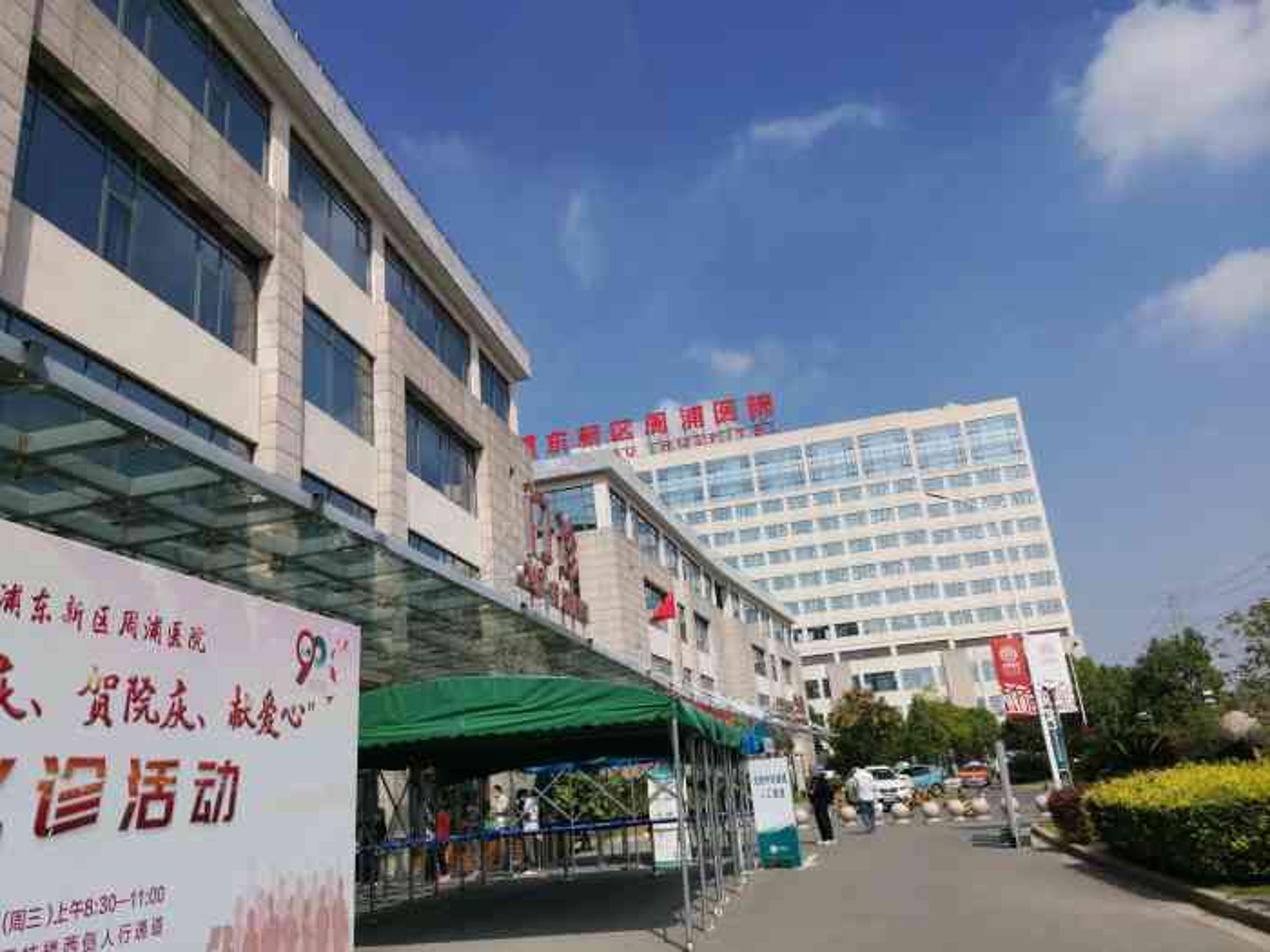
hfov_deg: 67.3
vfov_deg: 53.1
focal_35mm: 26
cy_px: 476
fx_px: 954
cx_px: 635
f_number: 1.8
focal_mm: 4.75
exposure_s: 1/3333
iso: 50
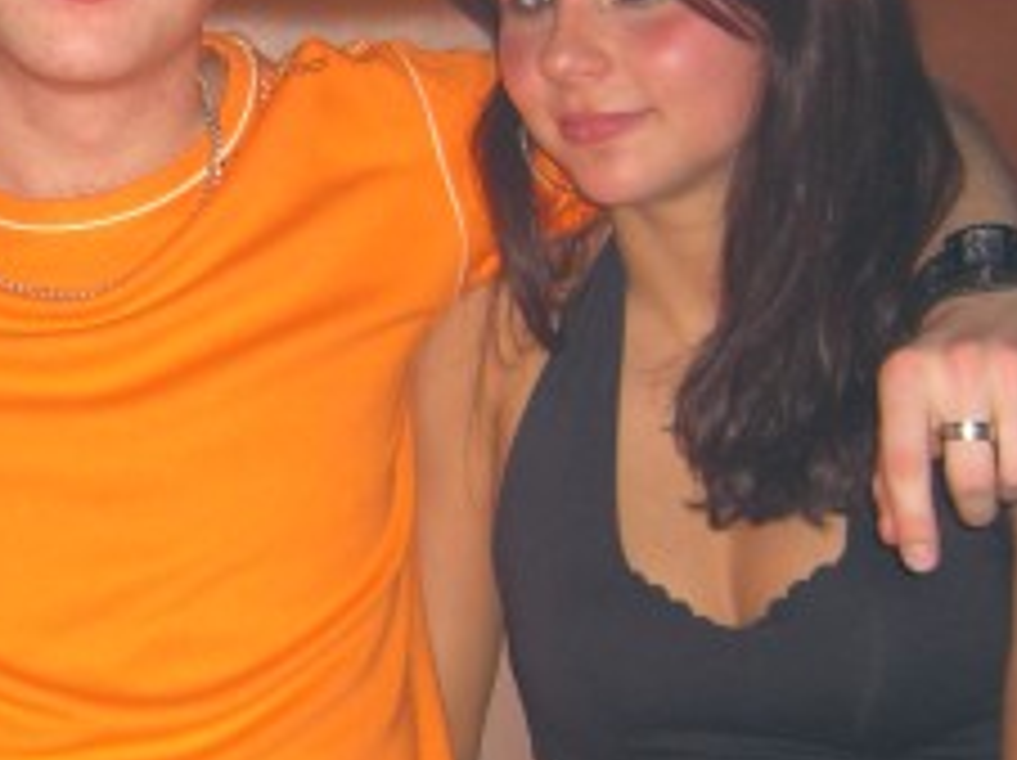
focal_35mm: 101
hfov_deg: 18.9
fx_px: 2964
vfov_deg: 14.6
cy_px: 297
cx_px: 4
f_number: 2.8
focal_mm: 7.9
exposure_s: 1/60
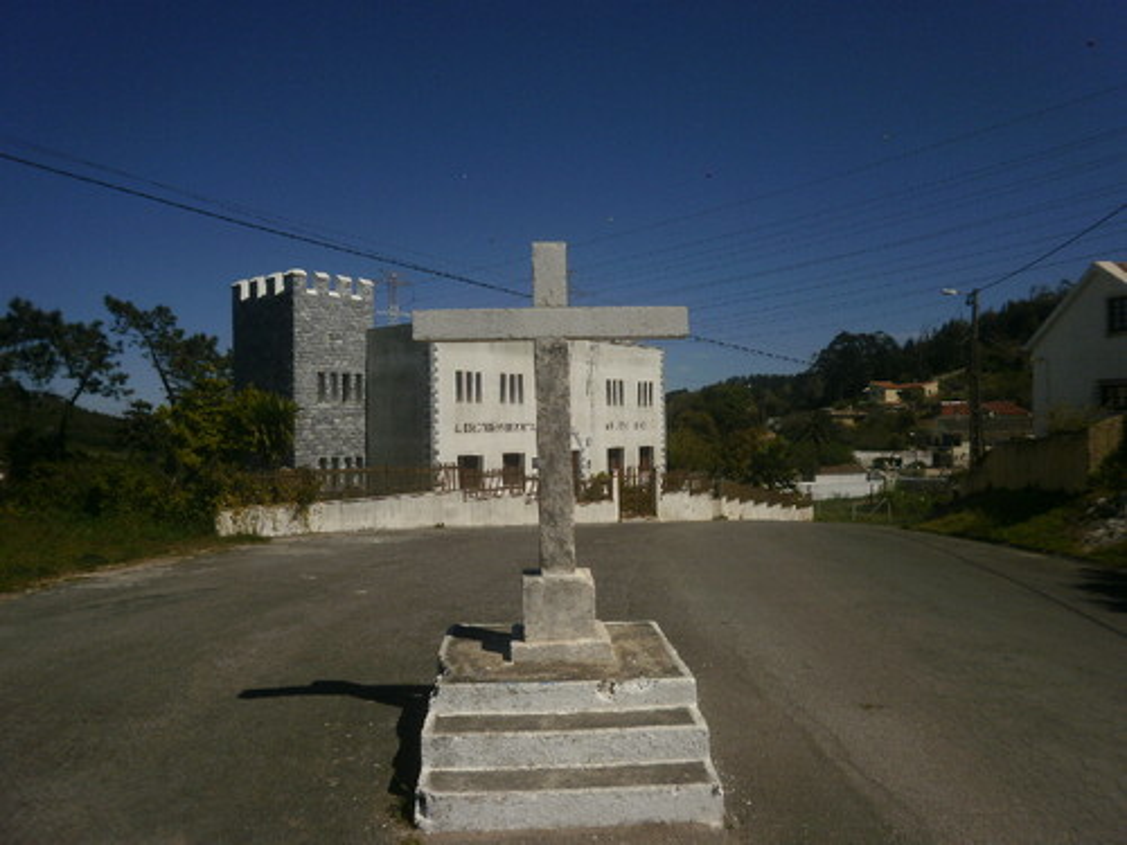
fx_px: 846
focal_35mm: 26
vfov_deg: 53.1
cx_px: 564
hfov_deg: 67.3
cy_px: 422
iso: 100
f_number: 7.8
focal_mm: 4.65
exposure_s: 1/1000
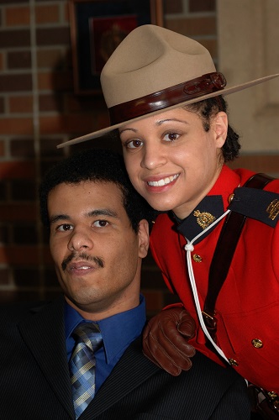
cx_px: 140
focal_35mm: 105
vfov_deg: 19.5
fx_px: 1224
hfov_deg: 13.0
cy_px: 210
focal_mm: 70
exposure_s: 1/60
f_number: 4.5
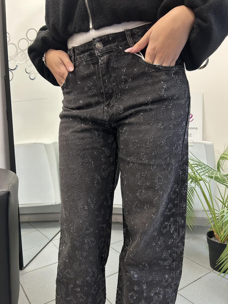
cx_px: 114
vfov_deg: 67.3
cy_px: 152
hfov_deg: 53.1
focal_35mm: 26
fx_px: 228
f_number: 1.5
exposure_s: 1/100
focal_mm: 5.7
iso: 125
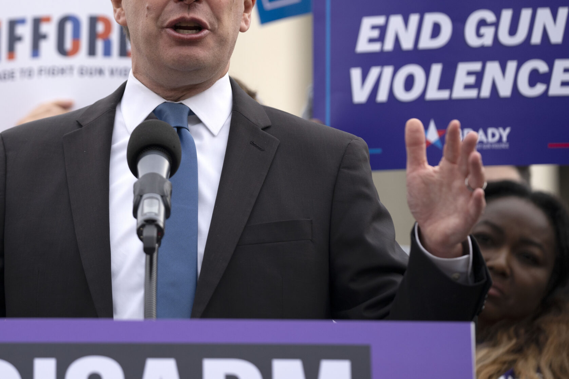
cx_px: 155
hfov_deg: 9.0
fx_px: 3619
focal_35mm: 229
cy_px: 121
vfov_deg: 6.0
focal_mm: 150
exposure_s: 1/1000
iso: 400
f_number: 3.5
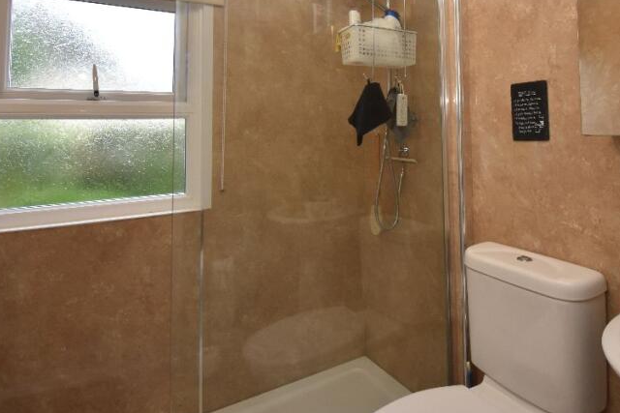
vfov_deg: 50.9
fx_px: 413
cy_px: 102
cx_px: 410
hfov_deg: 71.7
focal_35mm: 24
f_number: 4.5
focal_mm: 10
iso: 800
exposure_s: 1/125
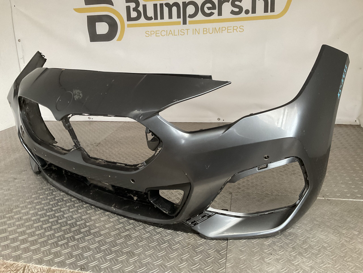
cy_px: 136
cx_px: 182
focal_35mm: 29
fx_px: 304
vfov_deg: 48.2
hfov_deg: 61.7
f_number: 1.8
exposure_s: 1/50
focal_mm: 3
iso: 160
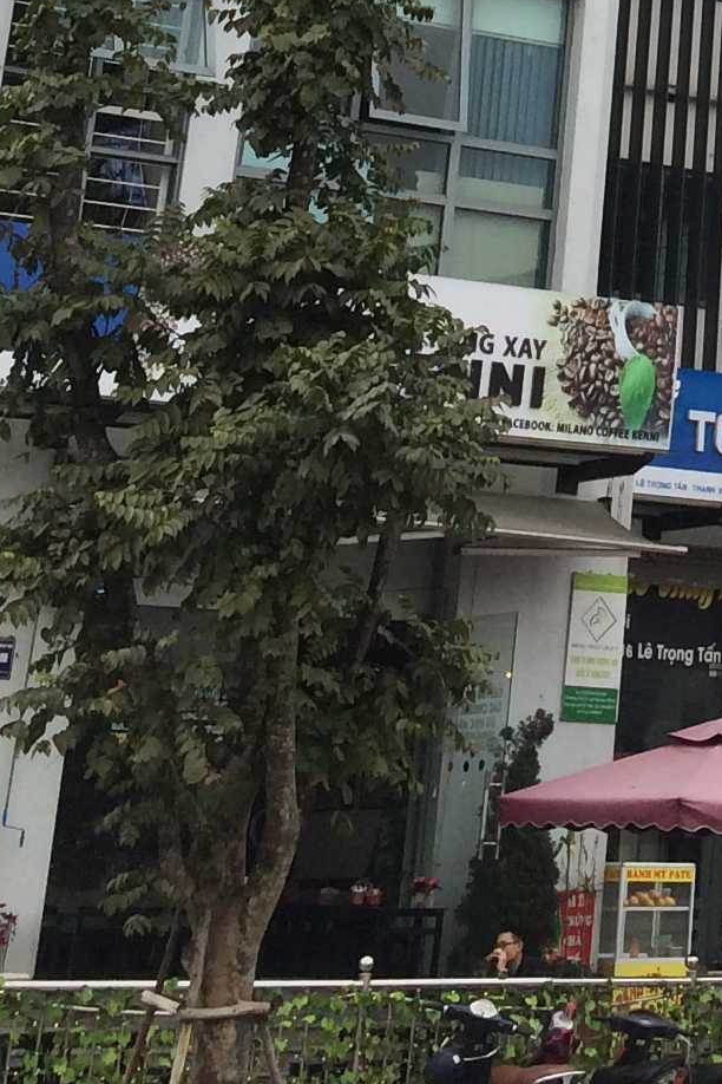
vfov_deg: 16.4
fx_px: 3339
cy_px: -653
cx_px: 1114
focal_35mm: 111
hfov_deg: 11.8
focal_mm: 4.12
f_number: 2.2
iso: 32
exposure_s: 1/1466
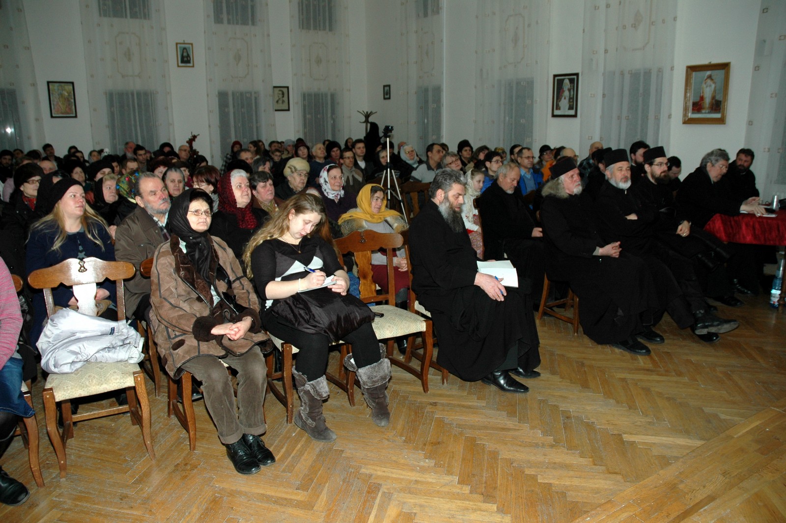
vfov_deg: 47.9
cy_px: 262
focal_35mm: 27
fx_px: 589
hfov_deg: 67.4
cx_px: 393
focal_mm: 18
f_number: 4.5
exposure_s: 1/60
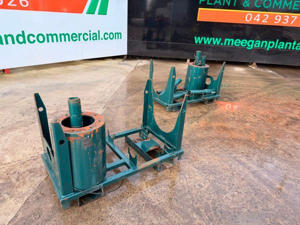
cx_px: 150
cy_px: 112
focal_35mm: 24
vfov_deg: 56.8
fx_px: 208
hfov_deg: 71.6
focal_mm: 6.76
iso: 80
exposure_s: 1/898
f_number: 1.78
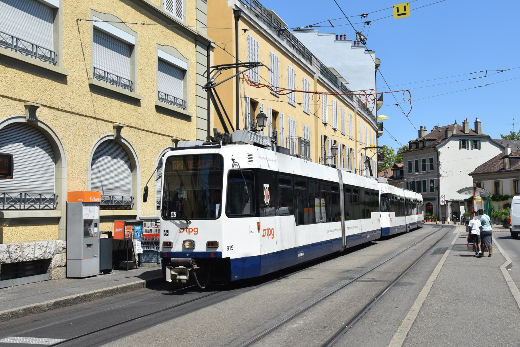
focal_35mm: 36
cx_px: 260
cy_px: 174
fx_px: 520
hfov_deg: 53.1
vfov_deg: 36.9
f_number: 9
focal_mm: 24
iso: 200
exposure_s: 1/320
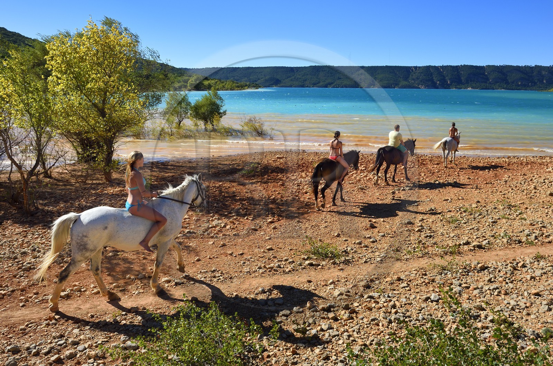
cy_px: 183
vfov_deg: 52.9
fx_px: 368
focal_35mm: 24
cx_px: 276
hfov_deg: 73.9
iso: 200
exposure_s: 1/320
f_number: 10
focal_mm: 24
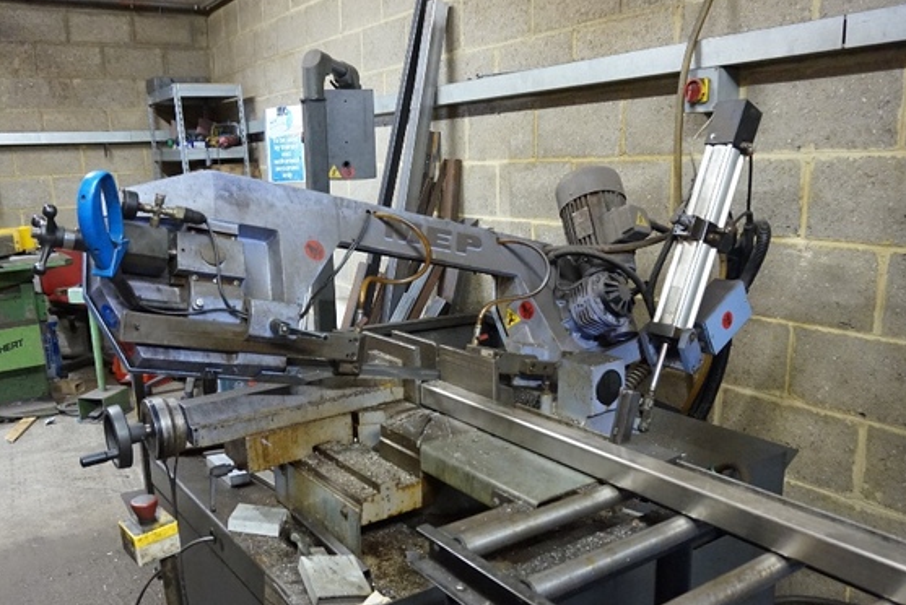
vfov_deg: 42.3
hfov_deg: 60.2
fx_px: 781
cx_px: 413
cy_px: 345
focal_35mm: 31
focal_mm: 16
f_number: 3.5
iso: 3200
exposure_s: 1/80
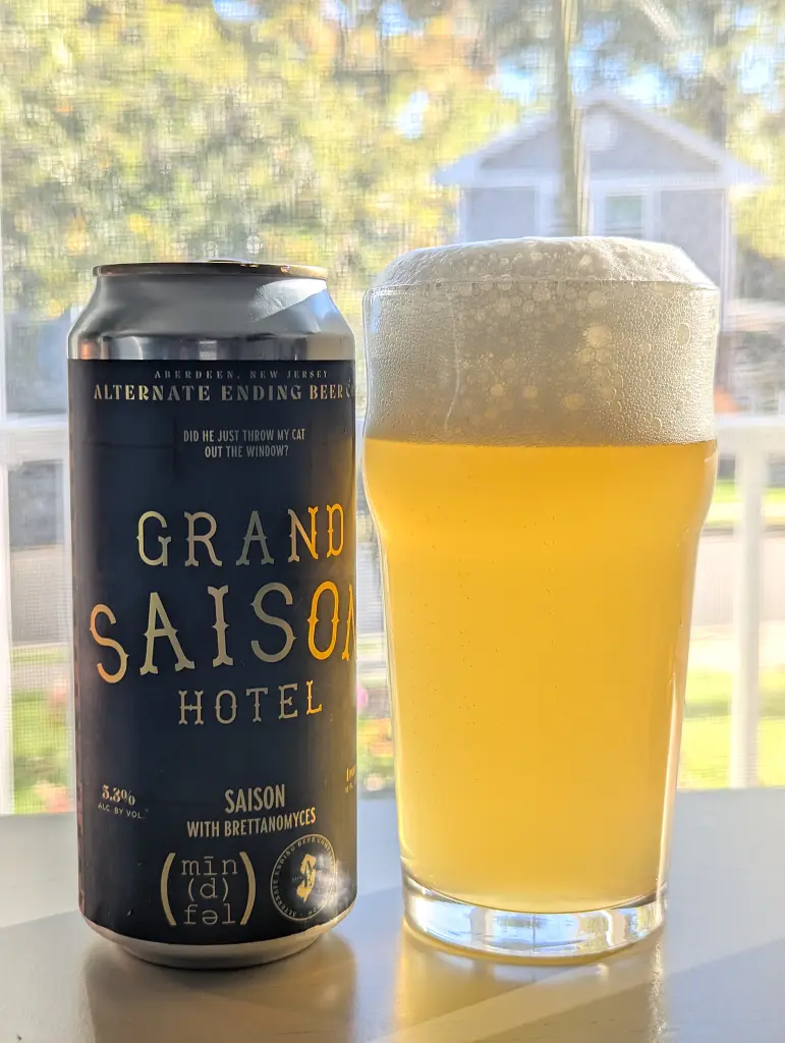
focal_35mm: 48
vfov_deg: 39.6
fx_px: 1448
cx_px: 392
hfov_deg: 30.3
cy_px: 522
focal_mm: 6.81
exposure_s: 1/200
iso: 40
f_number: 1.85
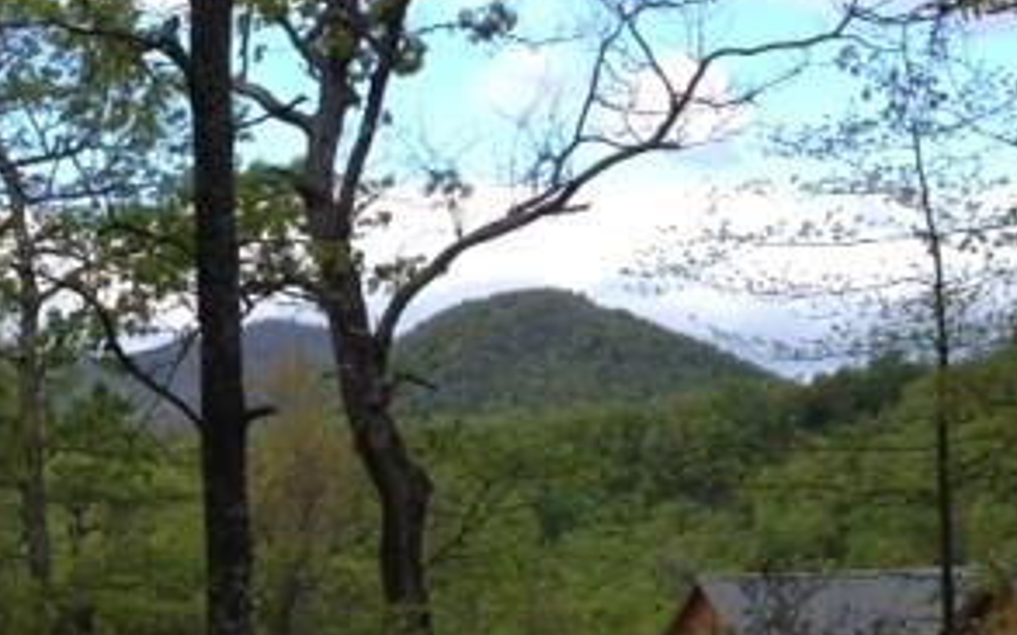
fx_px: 2245
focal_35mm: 81
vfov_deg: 16.1
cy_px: 392
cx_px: -66
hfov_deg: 24.1
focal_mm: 4.28
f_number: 2.4
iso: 50
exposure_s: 1/673
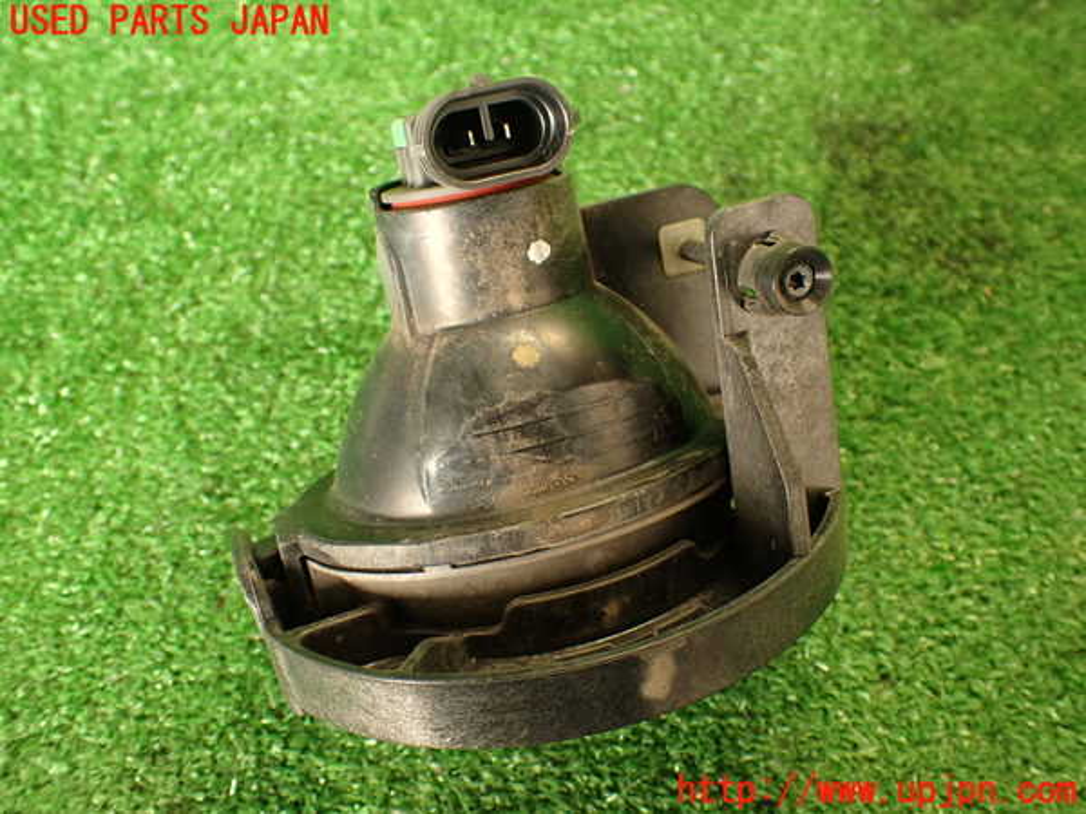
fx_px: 1004
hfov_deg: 56.8
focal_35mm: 32
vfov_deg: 44.2
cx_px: 543
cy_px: 407
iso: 320
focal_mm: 5.79
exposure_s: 1/30
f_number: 2.4
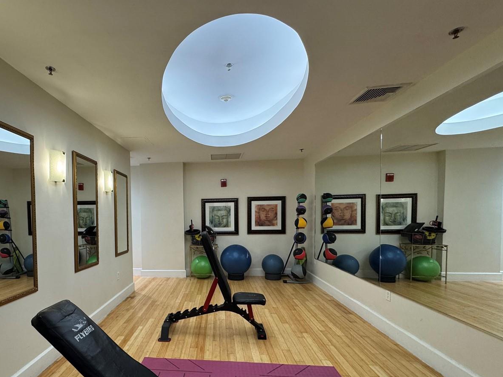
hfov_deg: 82.8
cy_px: 227
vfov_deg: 68.0
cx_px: 183
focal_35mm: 19
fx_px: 276
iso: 200
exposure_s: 1/60
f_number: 2.2
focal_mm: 2.22
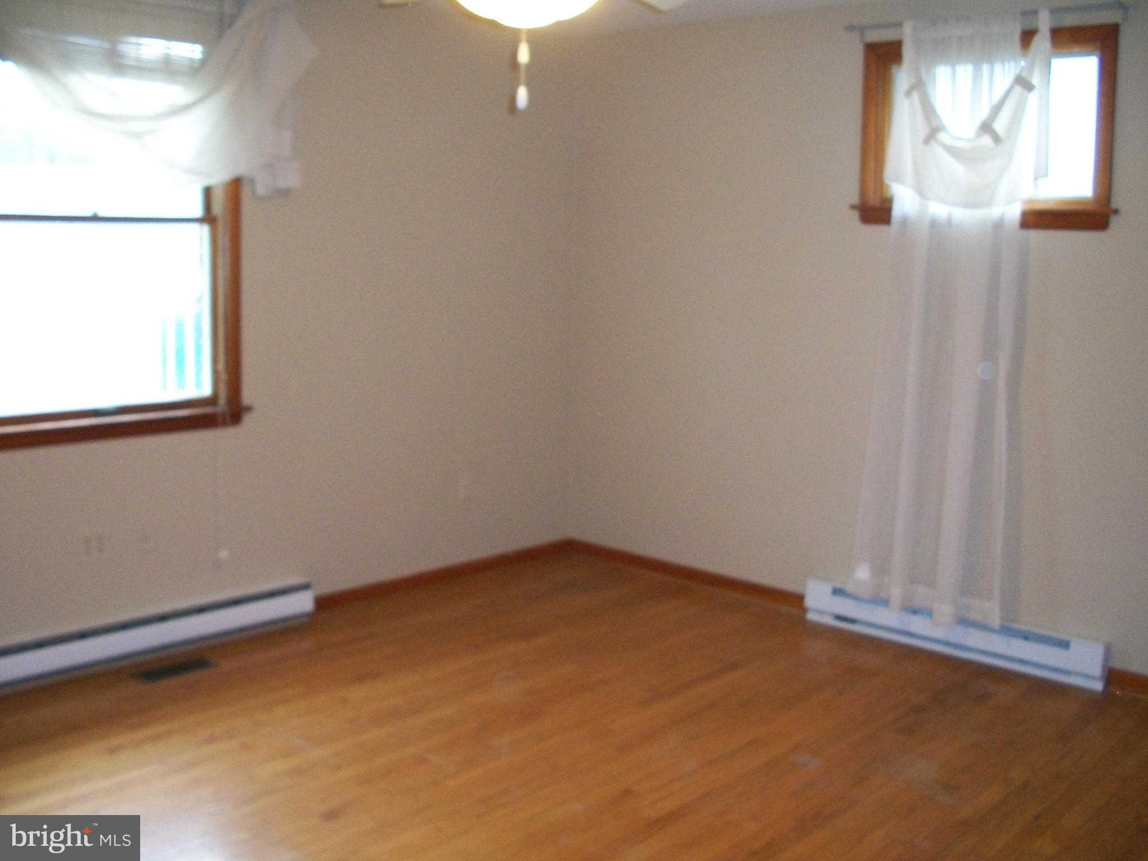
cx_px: 574
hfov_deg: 52.6
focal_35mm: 35
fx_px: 1161
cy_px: 430
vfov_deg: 40.7
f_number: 3.1
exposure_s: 1/30
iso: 320
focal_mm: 6.3
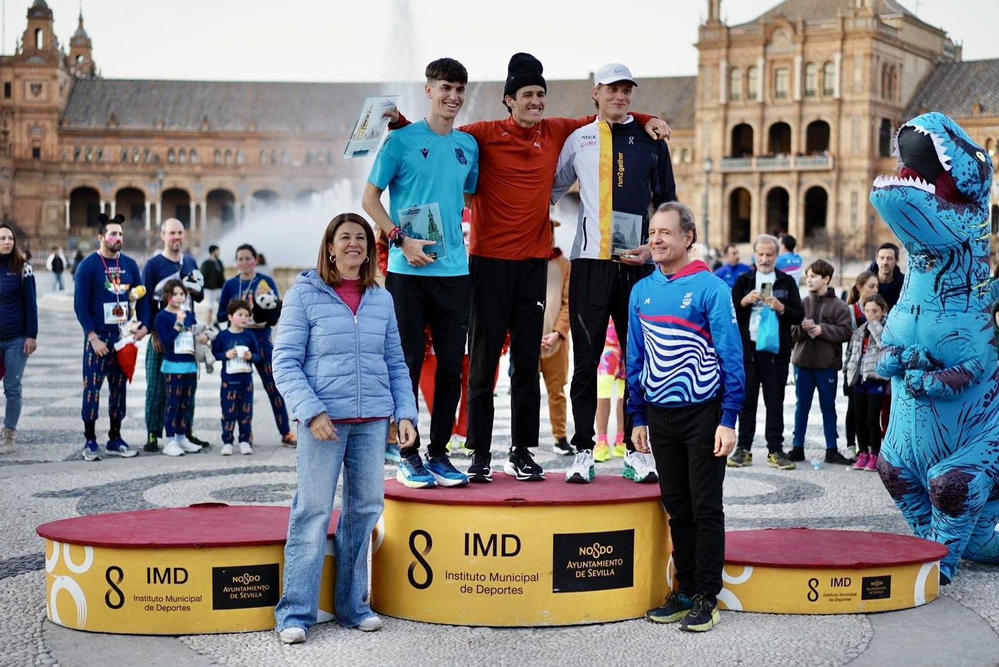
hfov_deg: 36.2
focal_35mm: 55
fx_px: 1527
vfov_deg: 24.7
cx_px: 500
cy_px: 334
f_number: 2
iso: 200
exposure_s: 1/160
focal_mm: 55
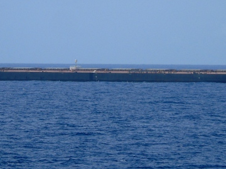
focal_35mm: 618
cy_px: 57
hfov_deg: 3.2
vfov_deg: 2.4
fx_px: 4035
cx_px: 108
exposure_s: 1/800
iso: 80
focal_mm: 50
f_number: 4.9
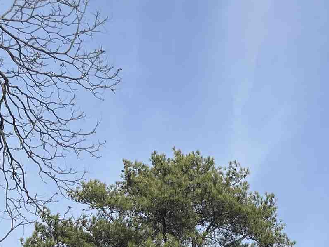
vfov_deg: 13.3
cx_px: 399
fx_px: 950
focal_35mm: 100
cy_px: 441
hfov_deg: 18.6
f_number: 1.6
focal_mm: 5.96
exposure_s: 1/3021
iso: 50
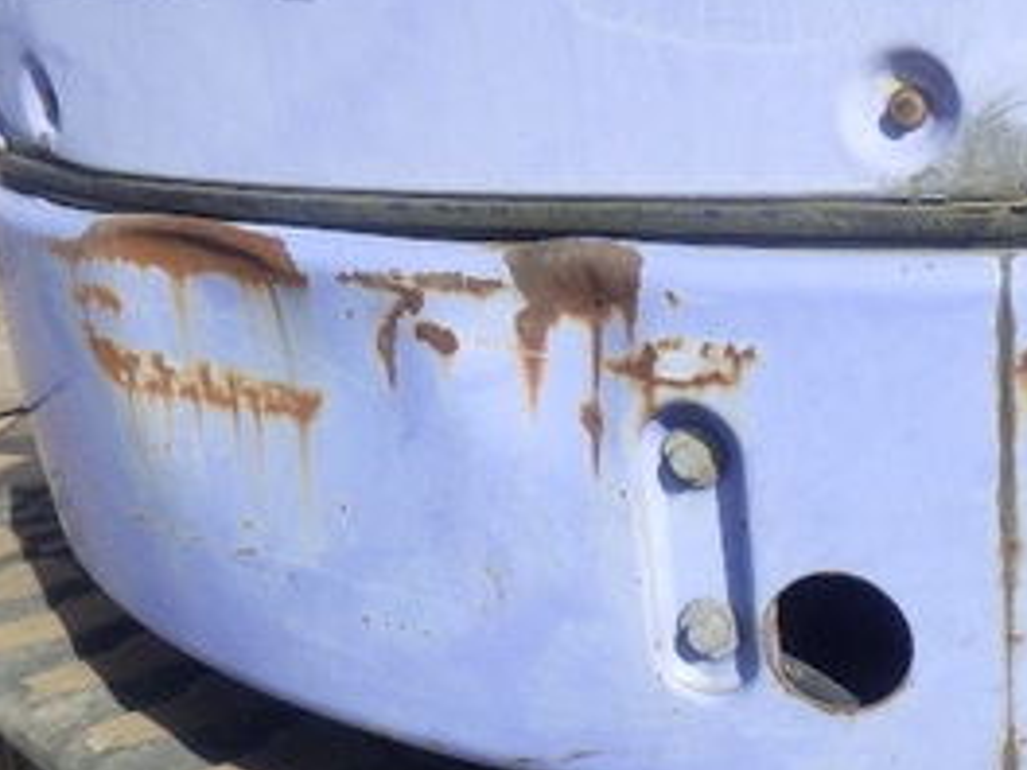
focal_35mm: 51
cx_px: 797
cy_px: 490
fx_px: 1513
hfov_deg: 36.4
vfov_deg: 28.4
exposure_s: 1/1000
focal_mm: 5
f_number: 4.2
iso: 125
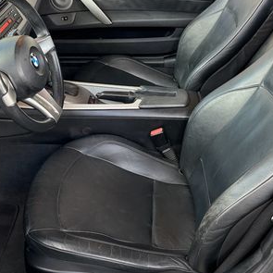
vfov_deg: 36.8
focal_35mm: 46
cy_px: 124
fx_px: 410
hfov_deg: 36.8
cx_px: 149
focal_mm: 6.76
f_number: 1.78
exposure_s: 1/136
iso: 200
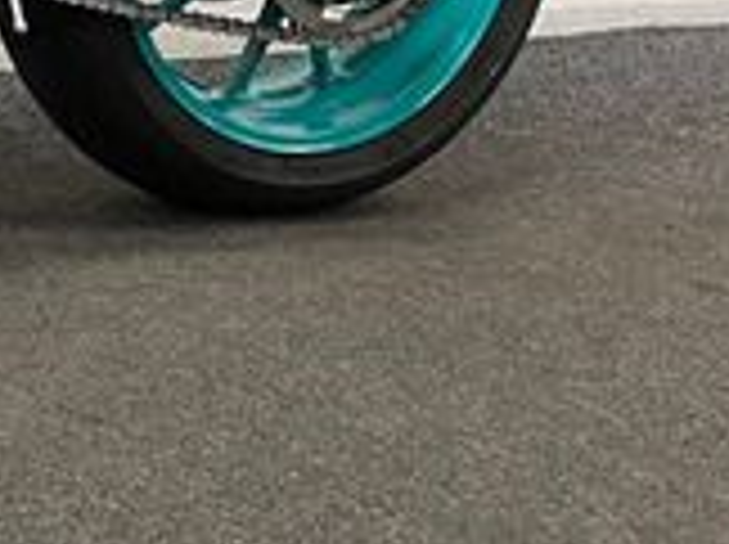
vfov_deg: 13.0
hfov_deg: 16.5
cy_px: -423
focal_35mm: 103
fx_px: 2166
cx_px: -508
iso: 80
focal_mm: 5.1
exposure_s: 1/50
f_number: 1.6
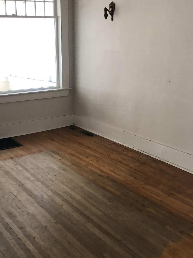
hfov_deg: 33.3
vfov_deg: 43.8
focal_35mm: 43
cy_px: 137
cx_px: 63
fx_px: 320
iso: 50
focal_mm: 4
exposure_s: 1/15
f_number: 1.8
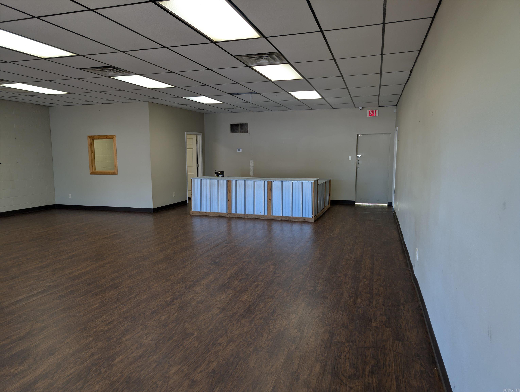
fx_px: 361
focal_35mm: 24
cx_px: 260
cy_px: 196
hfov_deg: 71.5
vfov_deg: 56.9
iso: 108
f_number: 1.68
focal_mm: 6.9
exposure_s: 1/120
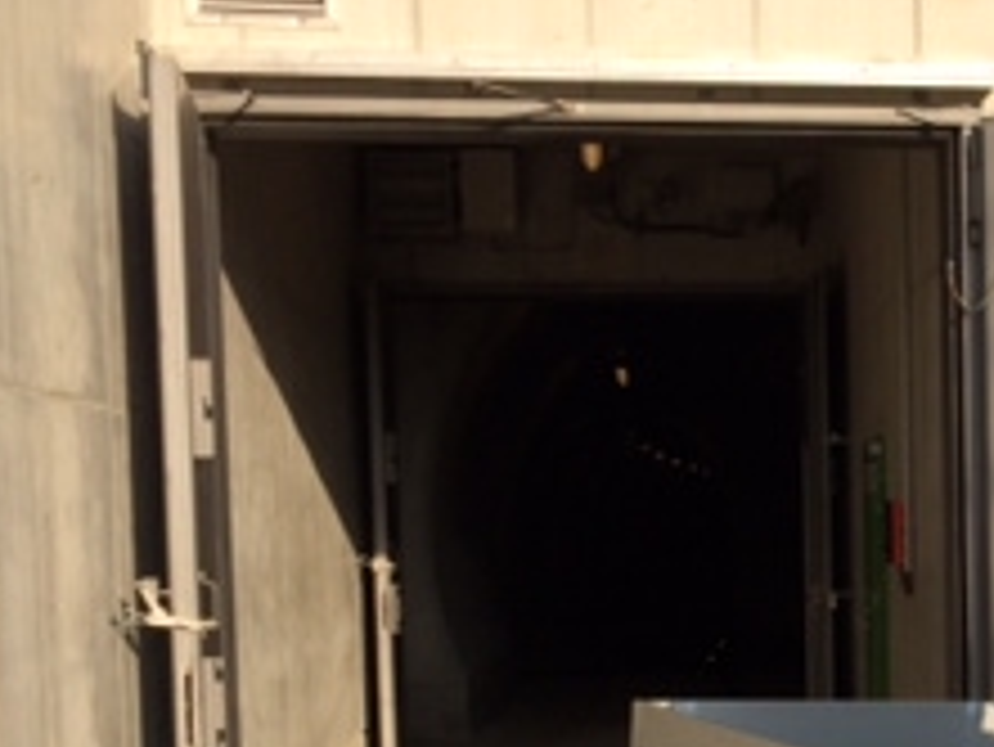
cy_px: 675
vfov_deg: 16.8
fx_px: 2500
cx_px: 1021
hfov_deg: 21.6
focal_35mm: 87
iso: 40
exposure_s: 1/1786
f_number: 2.2
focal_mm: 4.12
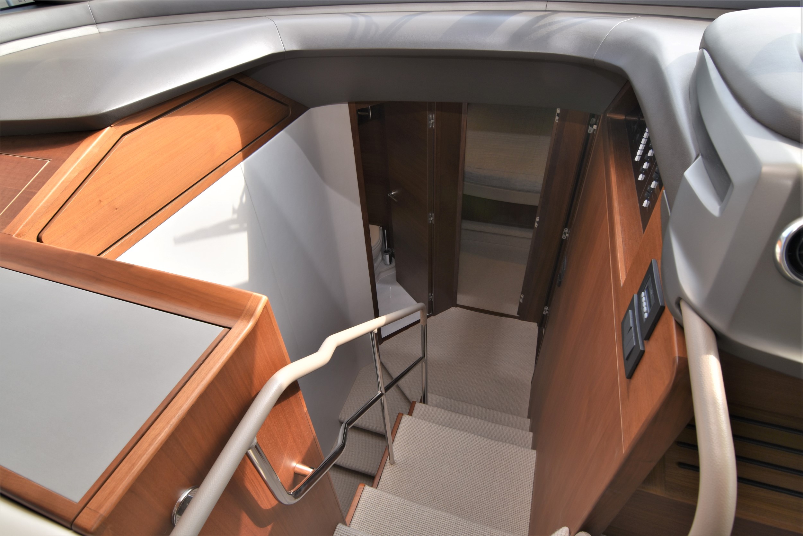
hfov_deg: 95.0
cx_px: 402
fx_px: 368
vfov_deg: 72.1
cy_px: 268
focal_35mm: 16
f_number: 5.6
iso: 110
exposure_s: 1/125
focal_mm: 11
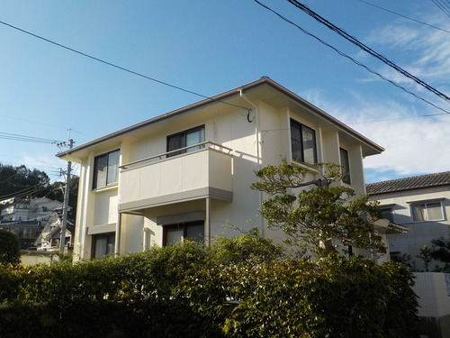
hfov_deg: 60.0
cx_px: 225
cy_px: 169
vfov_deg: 46.8
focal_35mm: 30
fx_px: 390
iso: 125
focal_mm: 4.1
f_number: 3.3
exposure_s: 1/1250
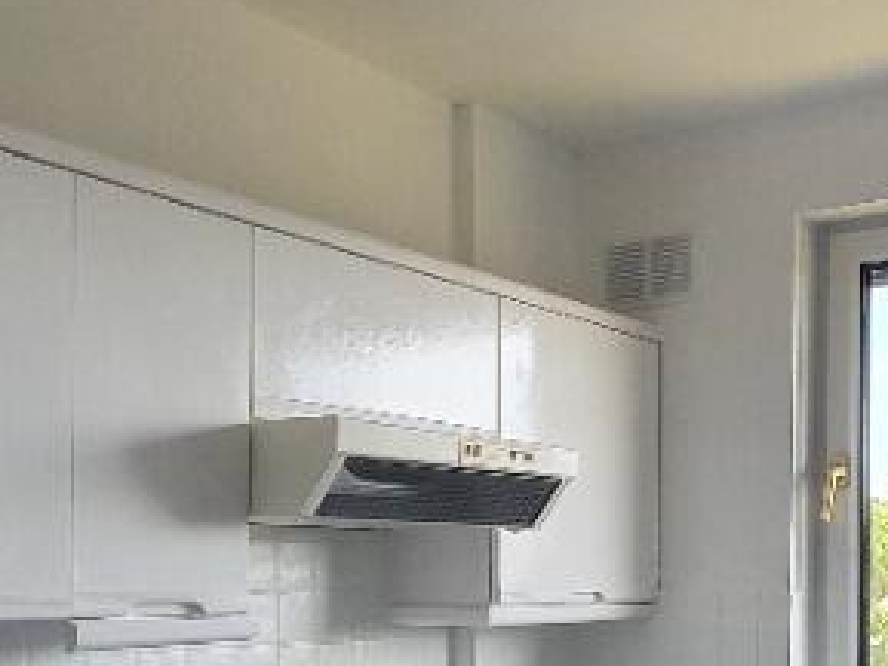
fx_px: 1181
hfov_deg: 40.7
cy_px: 571
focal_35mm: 46
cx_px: 590
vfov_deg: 30.4
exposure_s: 1/100
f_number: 2.2
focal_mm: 1.8
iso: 64
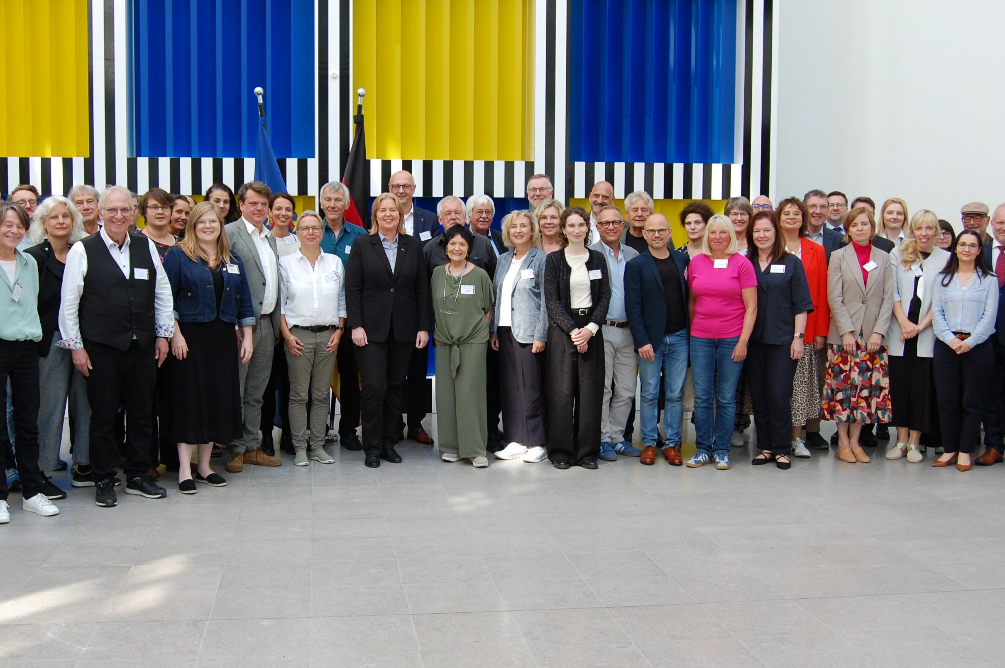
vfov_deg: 32.6
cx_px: 448
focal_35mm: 41
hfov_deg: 47.4
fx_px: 1144
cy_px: 343
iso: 400
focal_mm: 22
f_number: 5.6
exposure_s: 1/125
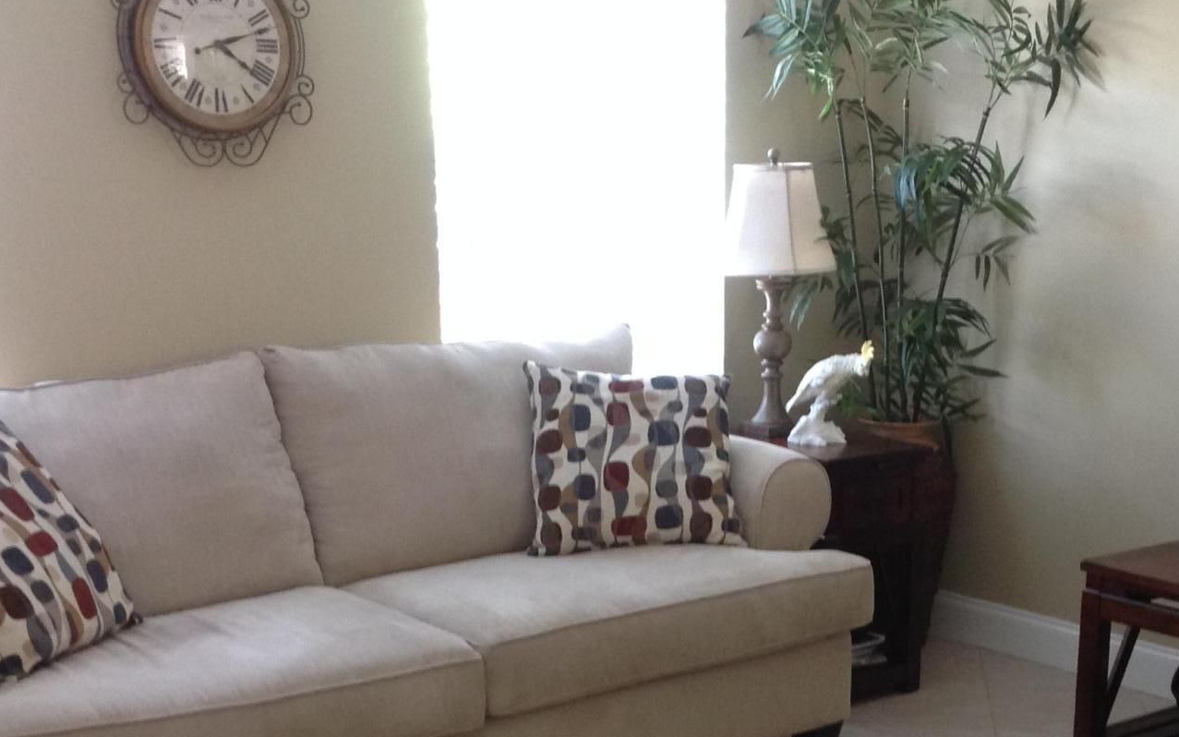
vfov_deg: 22.1
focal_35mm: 58
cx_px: 710
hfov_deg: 35.0
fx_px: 1864
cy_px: 576
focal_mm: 4.28
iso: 160
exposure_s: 1/15
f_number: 2.4
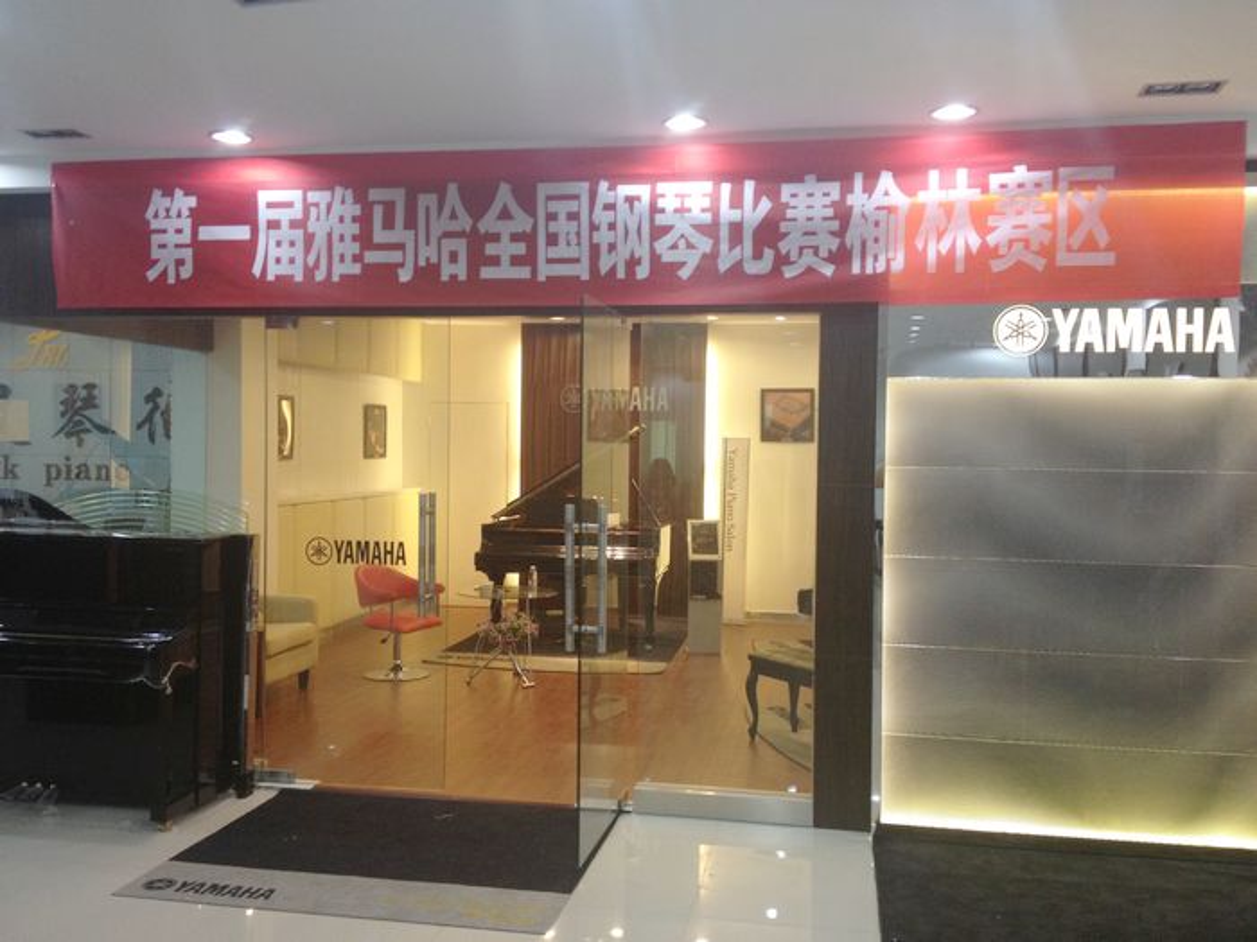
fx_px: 1271
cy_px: 471
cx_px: 628
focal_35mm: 35
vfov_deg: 40.7
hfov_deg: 52.6
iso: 125
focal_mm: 4.28
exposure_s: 1/20
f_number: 2.4
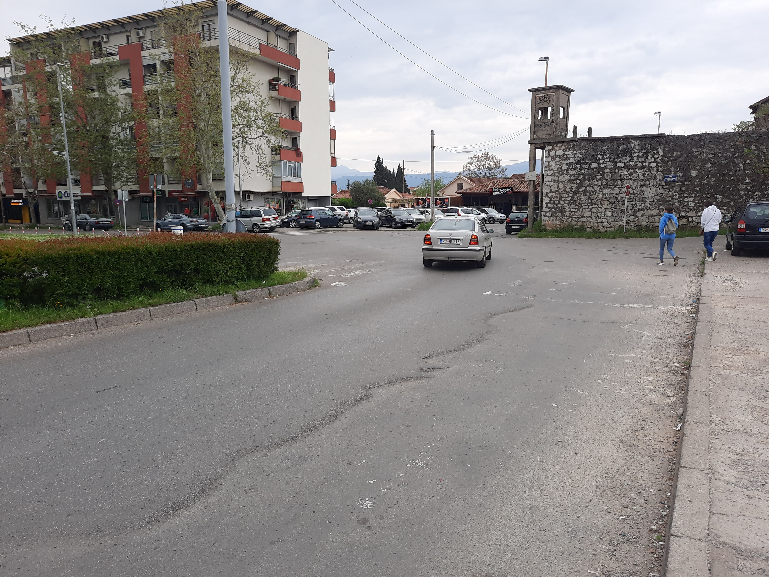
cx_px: 384
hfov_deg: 69.4
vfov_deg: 54.9
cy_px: 288
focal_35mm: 25
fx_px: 555
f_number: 2
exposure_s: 1/178
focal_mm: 4.6
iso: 32
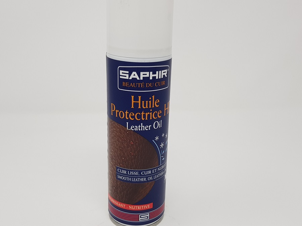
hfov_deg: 67.3
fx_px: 227
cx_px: 151
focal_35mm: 26
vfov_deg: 53.1
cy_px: 113
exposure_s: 1/263
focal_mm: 4.2
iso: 40
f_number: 1.7
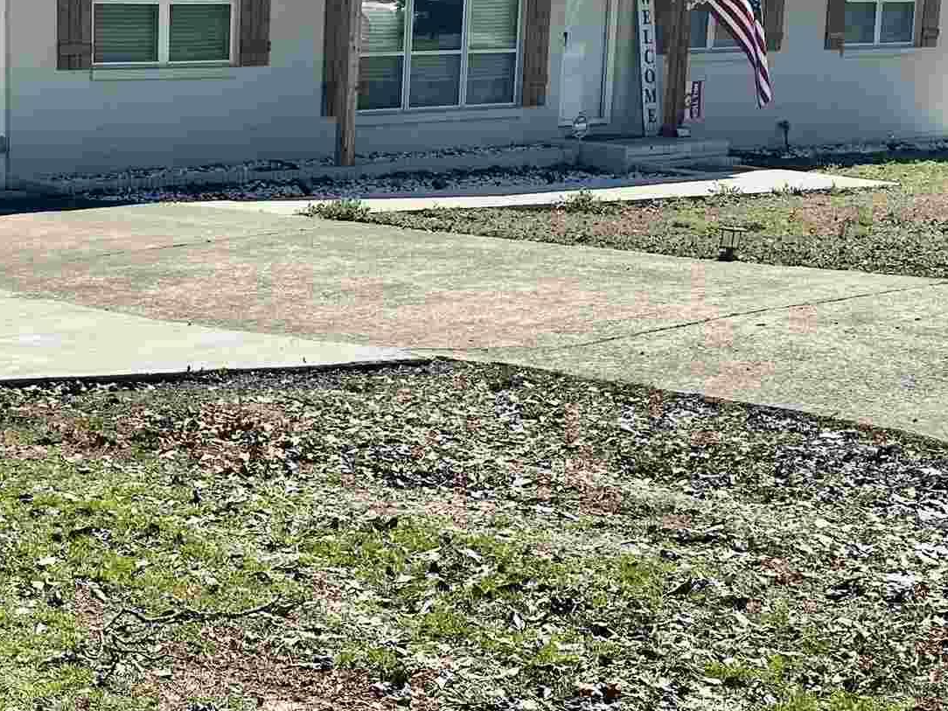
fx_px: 1862
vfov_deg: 21.6
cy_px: 347
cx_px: 145
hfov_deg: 27.8
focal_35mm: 68
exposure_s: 1/5848
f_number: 1.78
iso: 80
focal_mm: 6.86
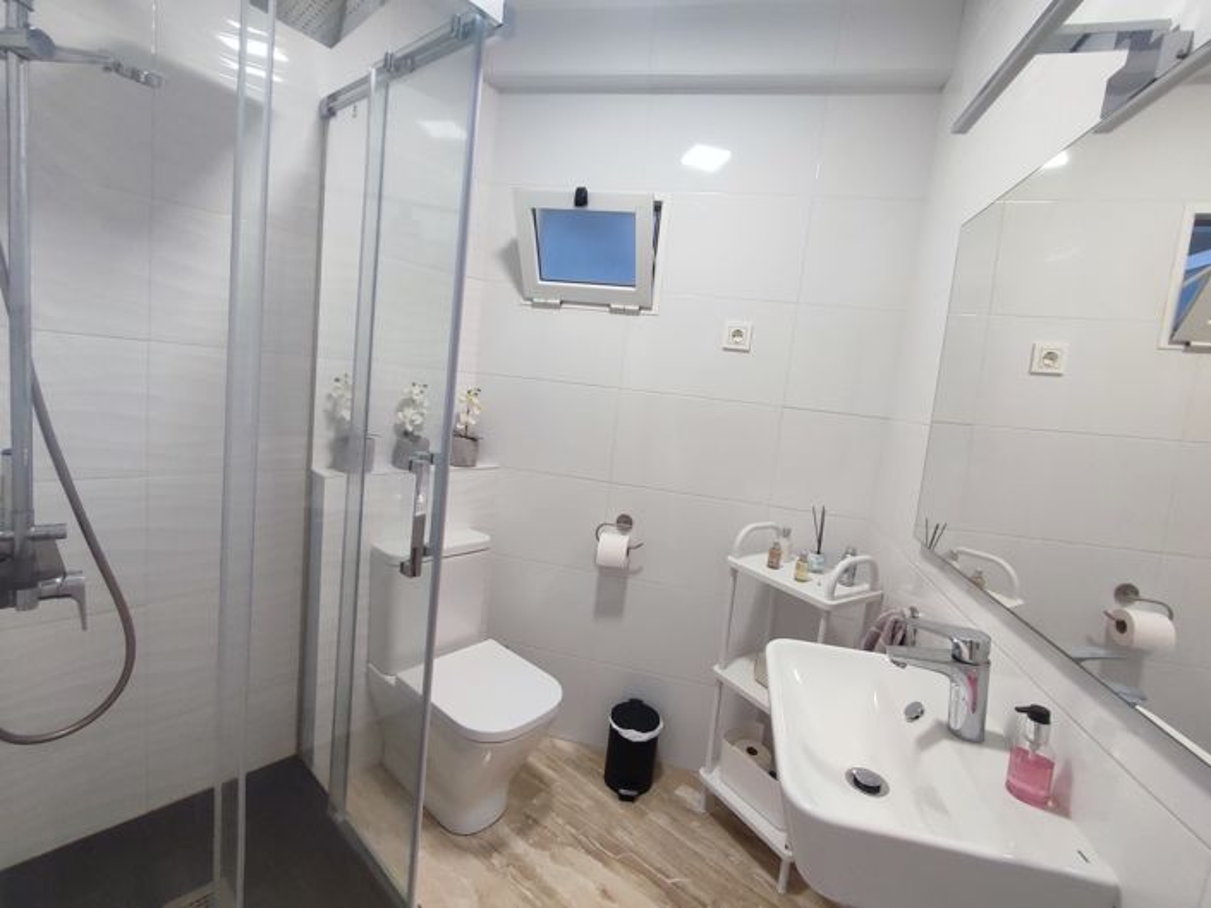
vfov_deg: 78.1
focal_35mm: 16
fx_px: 560
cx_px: 606
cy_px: 454
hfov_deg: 94.5
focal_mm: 1.65
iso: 276
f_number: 2.2
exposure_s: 1/50
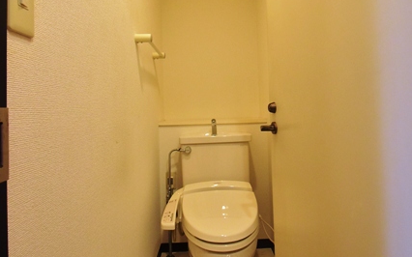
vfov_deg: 52.4
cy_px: 98
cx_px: 206
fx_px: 258
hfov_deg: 77.2
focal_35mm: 23
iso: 2000
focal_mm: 10
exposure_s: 1/125
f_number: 5.6
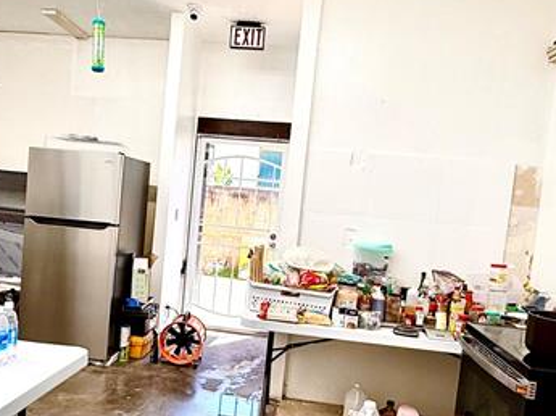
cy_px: 236
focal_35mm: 26
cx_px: 208
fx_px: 417
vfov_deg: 52.8
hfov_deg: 66.3
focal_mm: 2.22
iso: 64
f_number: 2.2
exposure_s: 1/190
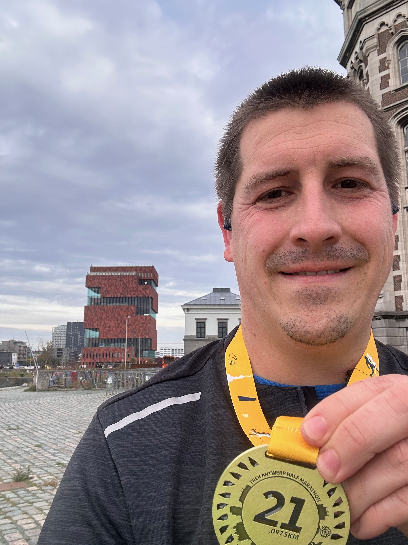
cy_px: 272
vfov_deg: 60.0
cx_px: 204
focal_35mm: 30
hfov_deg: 46.8
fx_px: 471
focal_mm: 2.69
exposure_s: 1/174
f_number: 1.9
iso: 25
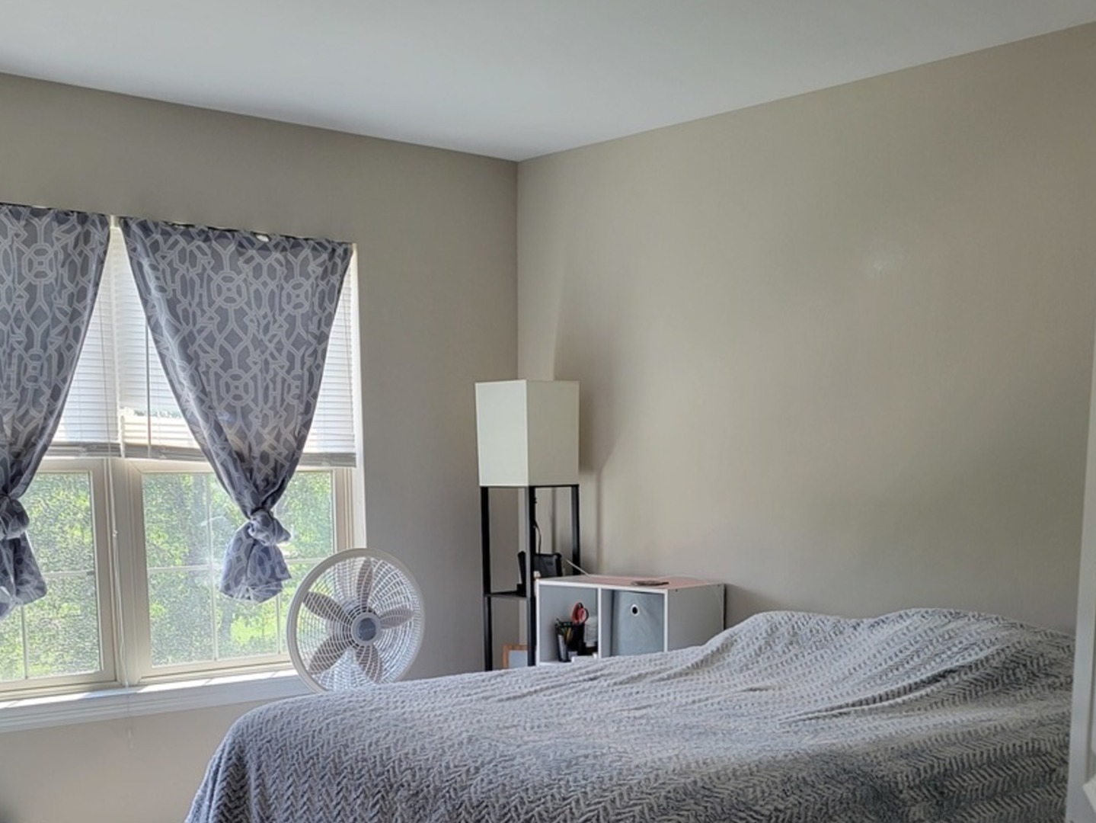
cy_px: 412
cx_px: 548
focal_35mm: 26
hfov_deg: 67.3
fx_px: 823
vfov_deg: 53.1
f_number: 1.8
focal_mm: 5.4
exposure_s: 1/120
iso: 125
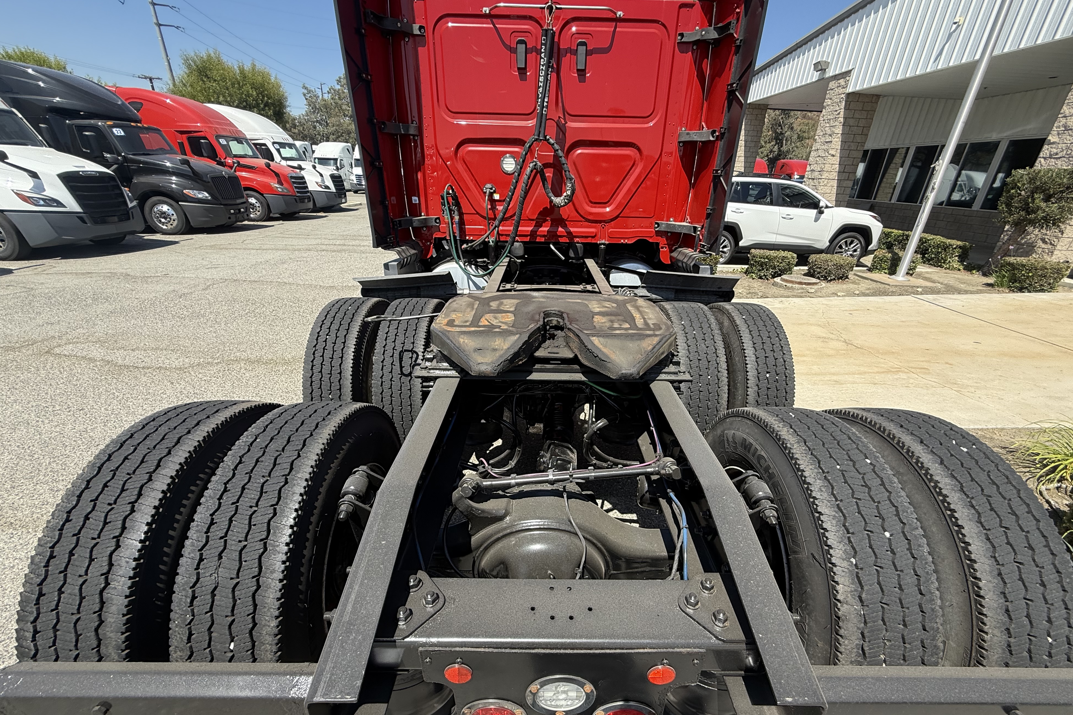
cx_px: 549
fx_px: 447
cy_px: 386
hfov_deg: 100.4
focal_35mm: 15
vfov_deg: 77.2
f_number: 2.2
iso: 50
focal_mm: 2.22
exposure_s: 1/760
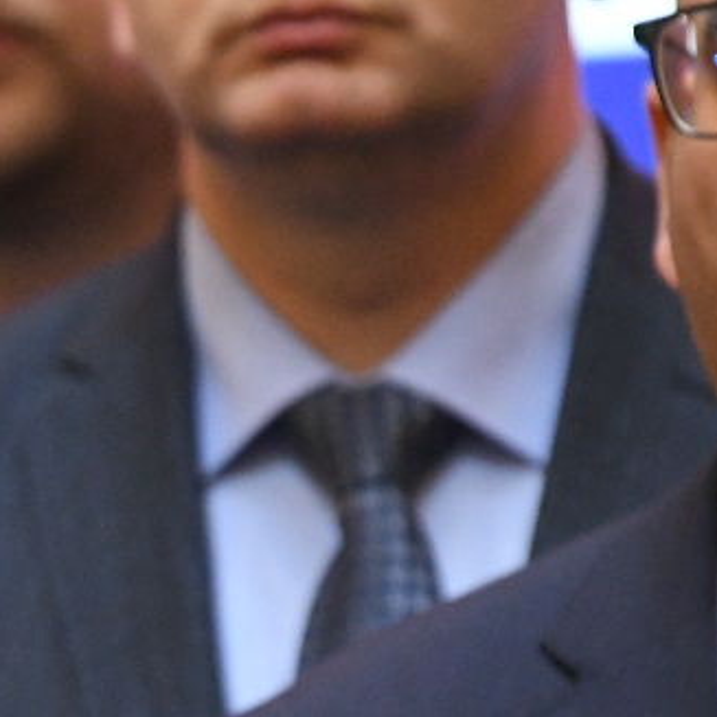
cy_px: 884
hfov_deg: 2.1
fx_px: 19731
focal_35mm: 842
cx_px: -509
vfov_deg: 2.1
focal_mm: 200
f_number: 3.5
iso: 5000
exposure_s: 1/200
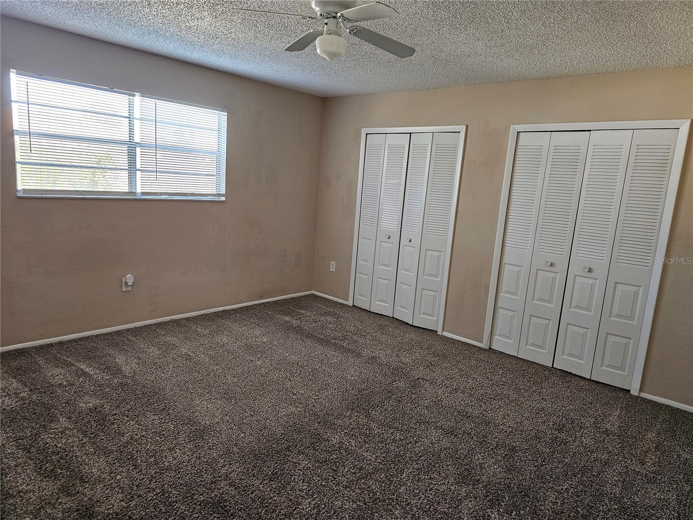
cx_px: 346
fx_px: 460
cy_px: 260
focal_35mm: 23
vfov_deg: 58.9
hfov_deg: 73.9
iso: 400
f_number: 1.7
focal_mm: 6.3
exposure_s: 1/120
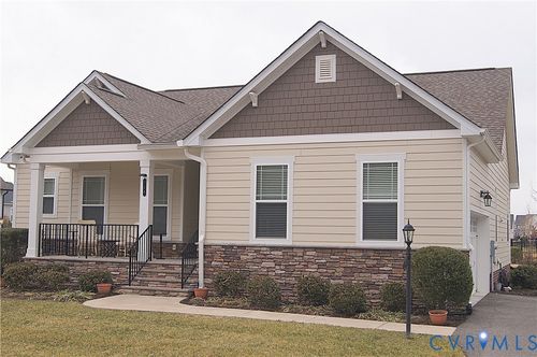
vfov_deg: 31.8
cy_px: 178
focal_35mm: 42
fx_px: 626
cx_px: 268
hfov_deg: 46.5
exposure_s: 1/160
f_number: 6.3
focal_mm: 28
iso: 100
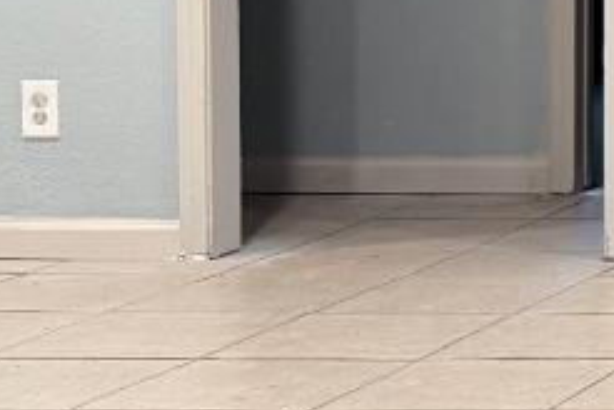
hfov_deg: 10.6
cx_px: 1672
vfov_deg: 8.9
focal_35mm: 152
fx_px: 2592
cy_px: -149
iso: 160
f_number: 1.78
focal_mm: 6.76
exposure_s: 1/60
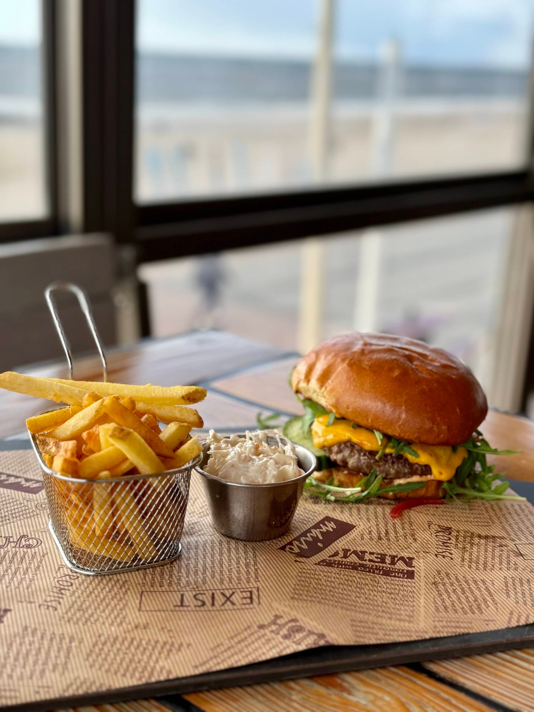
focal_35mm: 48
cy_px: 356
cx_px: 267
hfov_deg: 30.3
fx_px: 987
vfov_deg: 39.7
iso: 64
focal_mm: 6.76
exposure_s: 1/888
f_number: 1.78
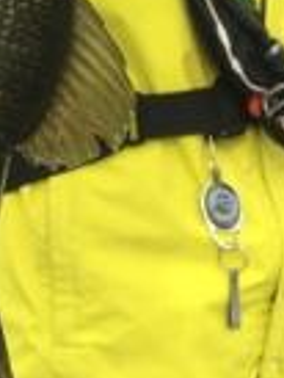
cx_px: 63
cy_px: -86
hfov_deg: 15.5
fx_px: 1038
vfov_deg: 19.3
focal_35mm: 95
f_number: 2.2
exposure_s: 1/954
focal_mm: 4.15
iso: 32
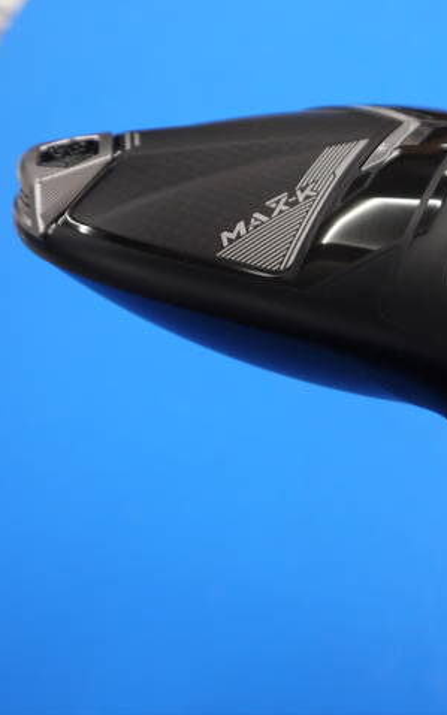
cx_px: 357
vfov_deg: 29.0
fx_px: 1383
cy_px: 358
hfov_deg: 18.2
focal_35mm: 71
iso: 320
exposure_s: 1/125
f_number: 4.6
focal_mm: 25
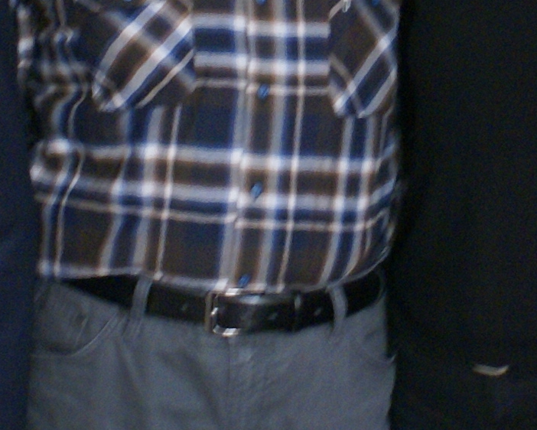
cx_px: 519
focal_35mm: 171
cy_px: -61
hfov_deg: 11.2
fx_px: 2718
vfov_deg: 9.0
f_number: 4
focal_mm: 22
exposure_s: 1/40
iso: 320
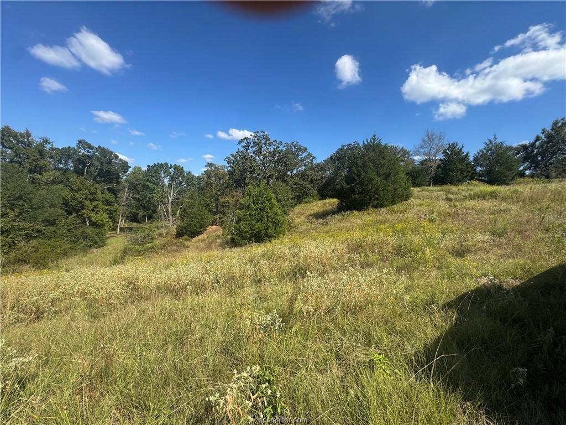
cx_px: 283
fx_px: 229
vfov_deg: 85.7
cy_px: 212
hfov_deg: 102.1
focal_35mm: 14
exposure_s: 1/1449
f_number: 2.2
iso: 50
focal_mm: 2.22
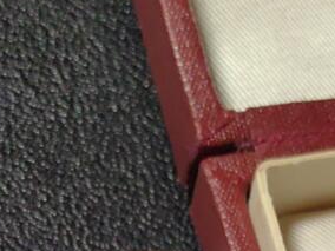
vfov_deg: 7.8
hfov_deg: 11.5
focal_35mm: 171
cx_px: 306
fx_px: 1655
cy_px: 674
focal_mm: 5.75
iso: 50
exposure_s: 1/131
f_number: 2
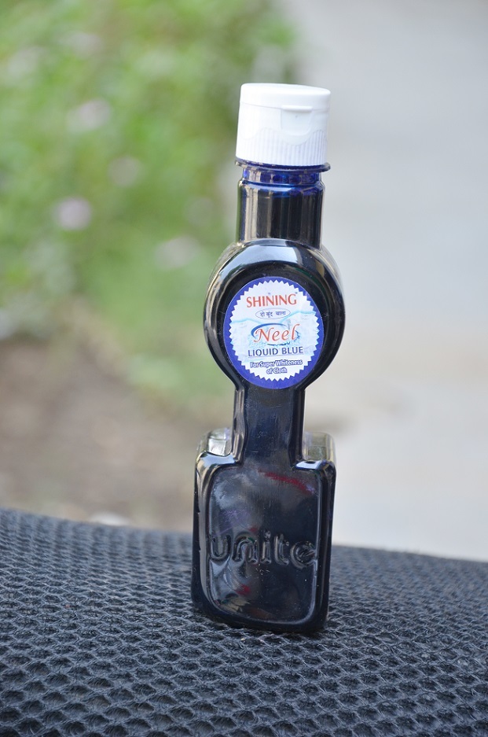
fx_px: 2603
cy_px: 368
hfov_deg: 10.7
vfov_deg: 16.1
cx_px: 244
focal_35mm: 128
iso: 320
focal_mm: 85
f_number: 5.6
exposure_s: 1/125
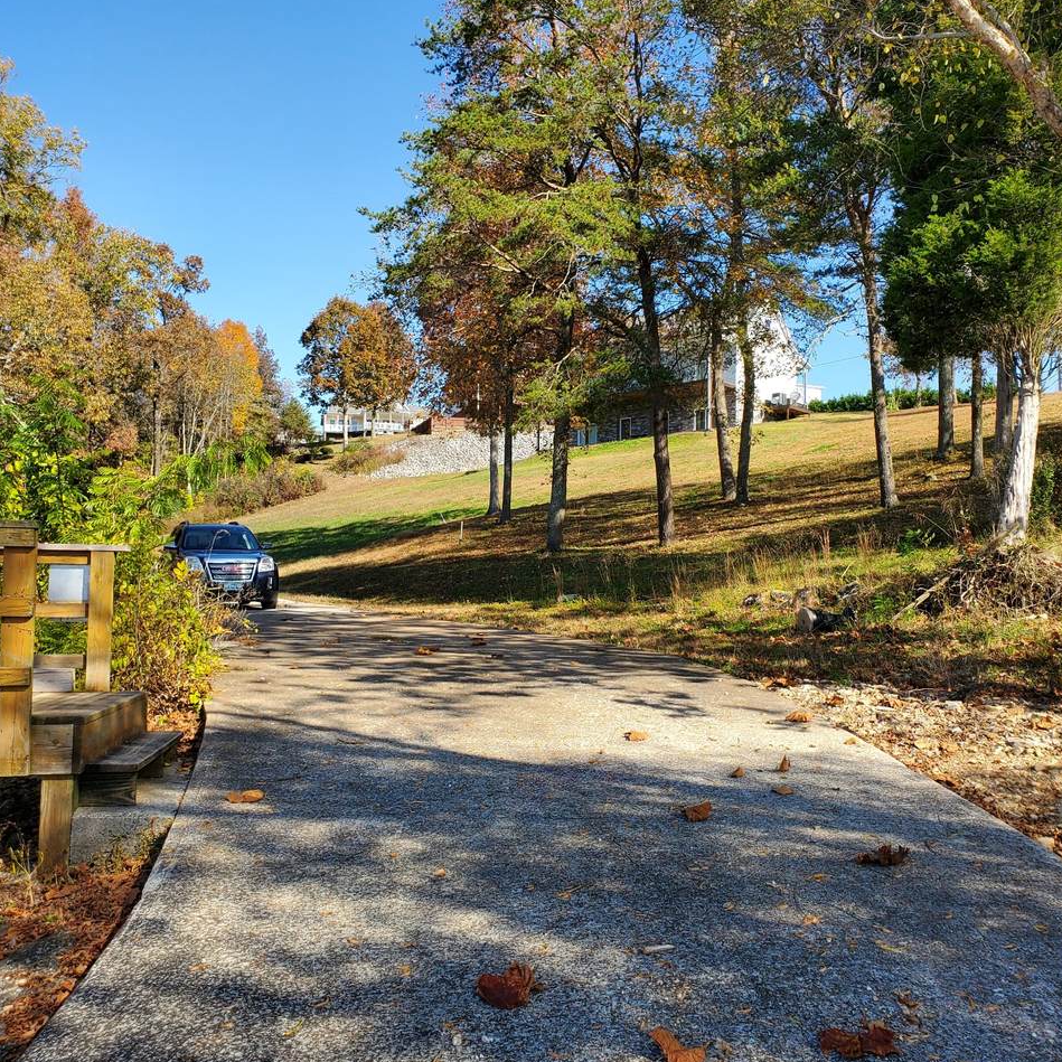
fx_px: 1076
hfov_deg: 52.5
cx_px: 571
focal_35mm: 31
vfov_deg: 52.5
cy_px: 530
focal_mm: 4.3
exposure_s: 1/683
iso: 50
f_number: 2.4
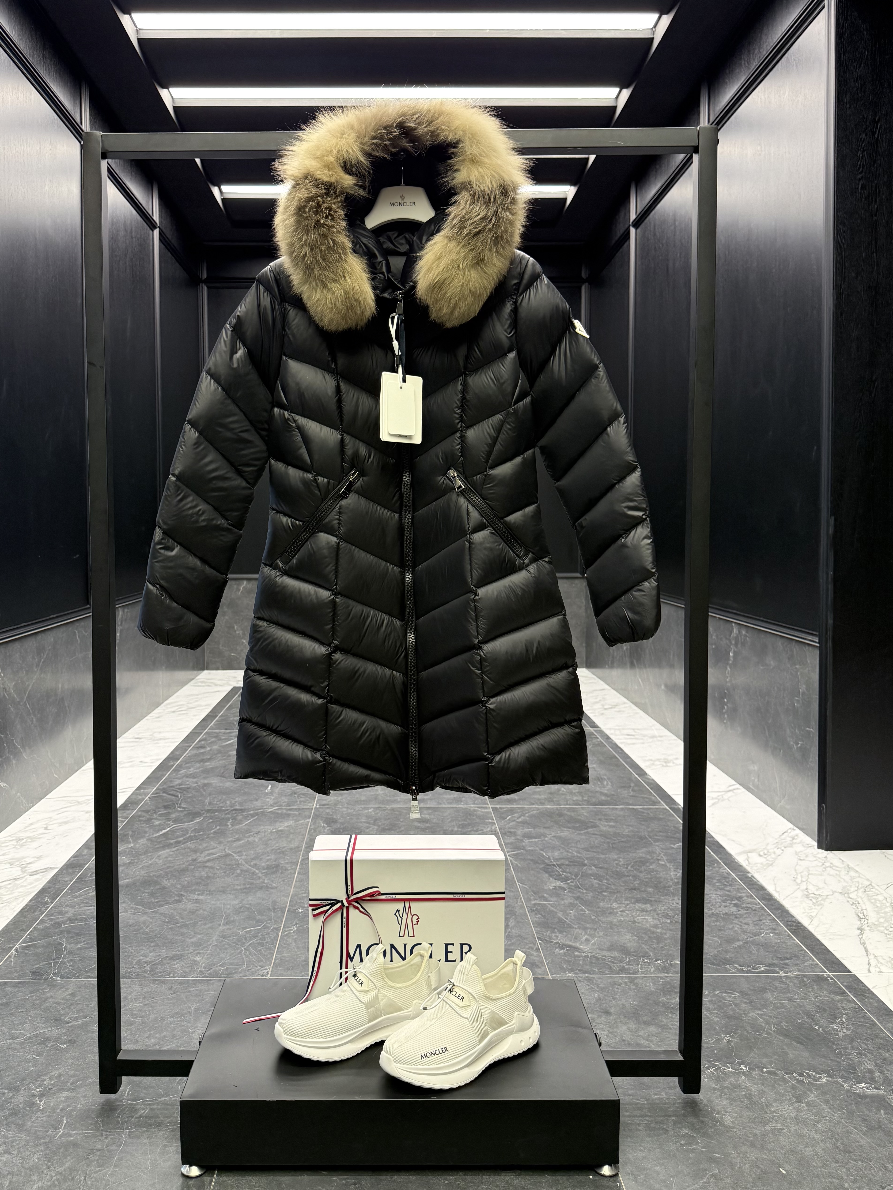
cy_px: 546
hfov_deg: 51.3
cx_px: 401
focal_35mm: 27
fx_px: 929
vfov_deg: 65.2
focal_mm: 6.76
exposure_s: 1/100
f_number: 1.78
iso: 250
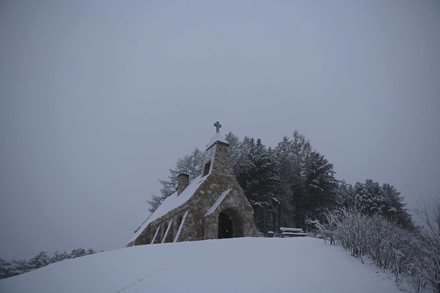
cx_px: 220
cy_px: 146
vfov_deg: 49.6
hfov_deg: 69.4
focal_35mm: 26
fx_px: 318
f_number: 2.8
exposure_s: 1/1000
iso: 100
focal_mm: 26
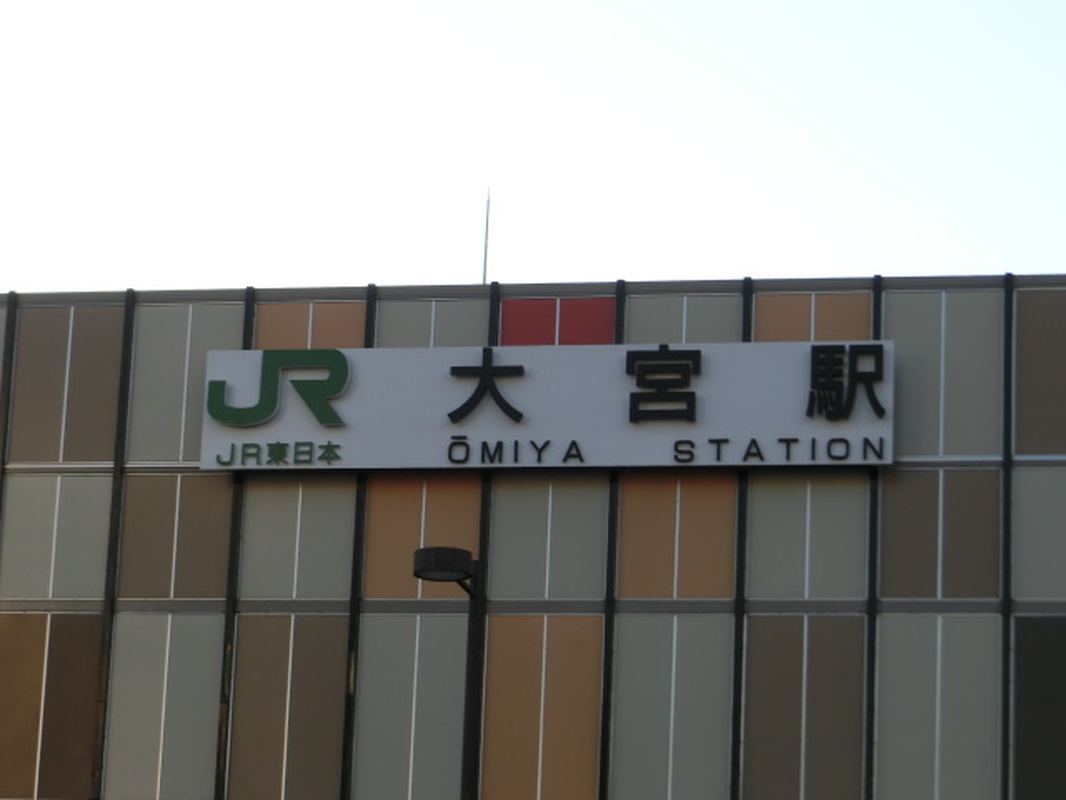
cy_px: 400
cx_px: 533
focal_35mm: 124
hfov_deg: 15.9
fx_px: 3819
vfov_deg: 12.0
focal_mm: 22.1
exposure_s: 1/200
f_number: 5.7
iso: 80
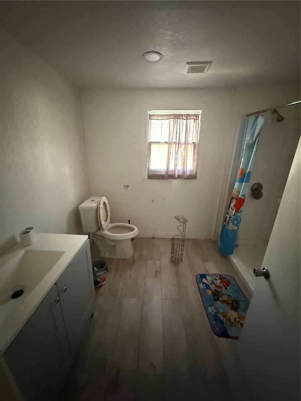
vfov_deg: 102.1
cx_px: 150
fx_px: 162
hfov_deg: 85.7
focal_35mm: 14
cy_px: 200
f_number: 2.2
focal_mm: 2.22
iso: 1250
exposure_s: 1/54
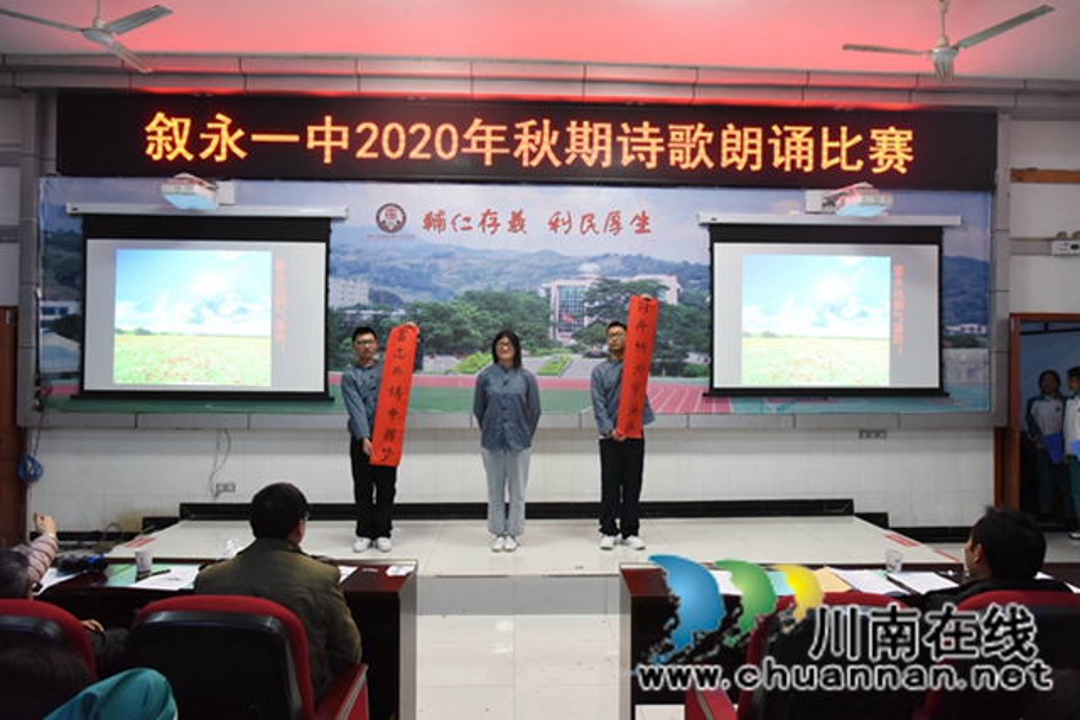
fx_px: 720
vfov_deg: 53.2
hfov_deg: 73.7
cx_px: 540
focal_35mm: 24
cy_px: 360
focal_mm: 24
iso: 5000
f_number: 6.3
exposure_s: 1/125
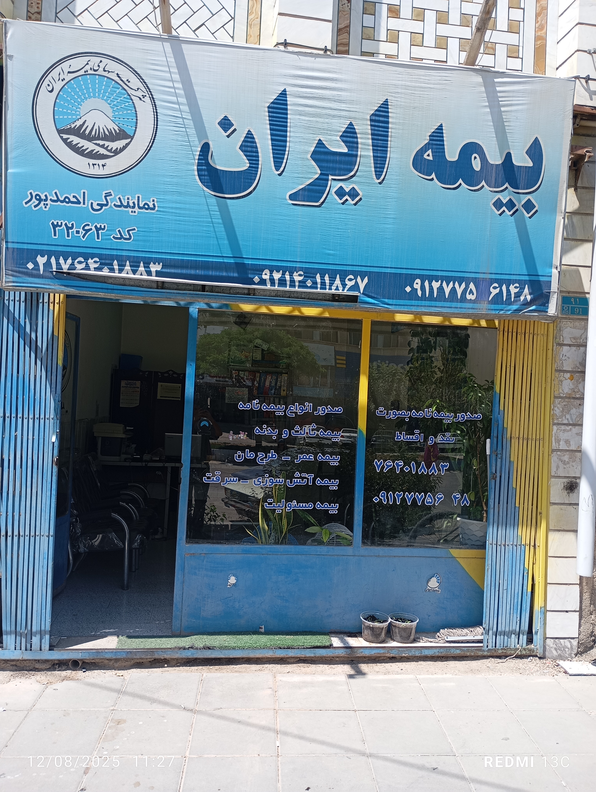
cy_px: 396
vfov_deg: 63.4
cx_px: 298
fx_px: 641
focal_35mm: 28
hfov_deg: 49.9
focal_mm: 4.27
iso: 100
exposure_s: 1/326
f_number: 1.8
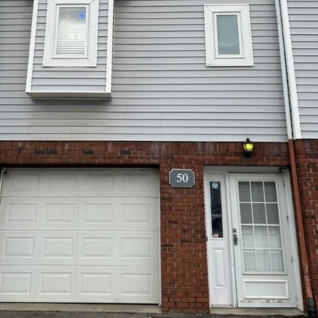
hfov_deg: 47.1
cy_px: 103
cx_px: 138
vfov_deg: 46.4
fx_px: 364
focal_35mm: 35
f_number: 1.5
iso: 50
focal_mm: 5.7
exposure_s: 1/658
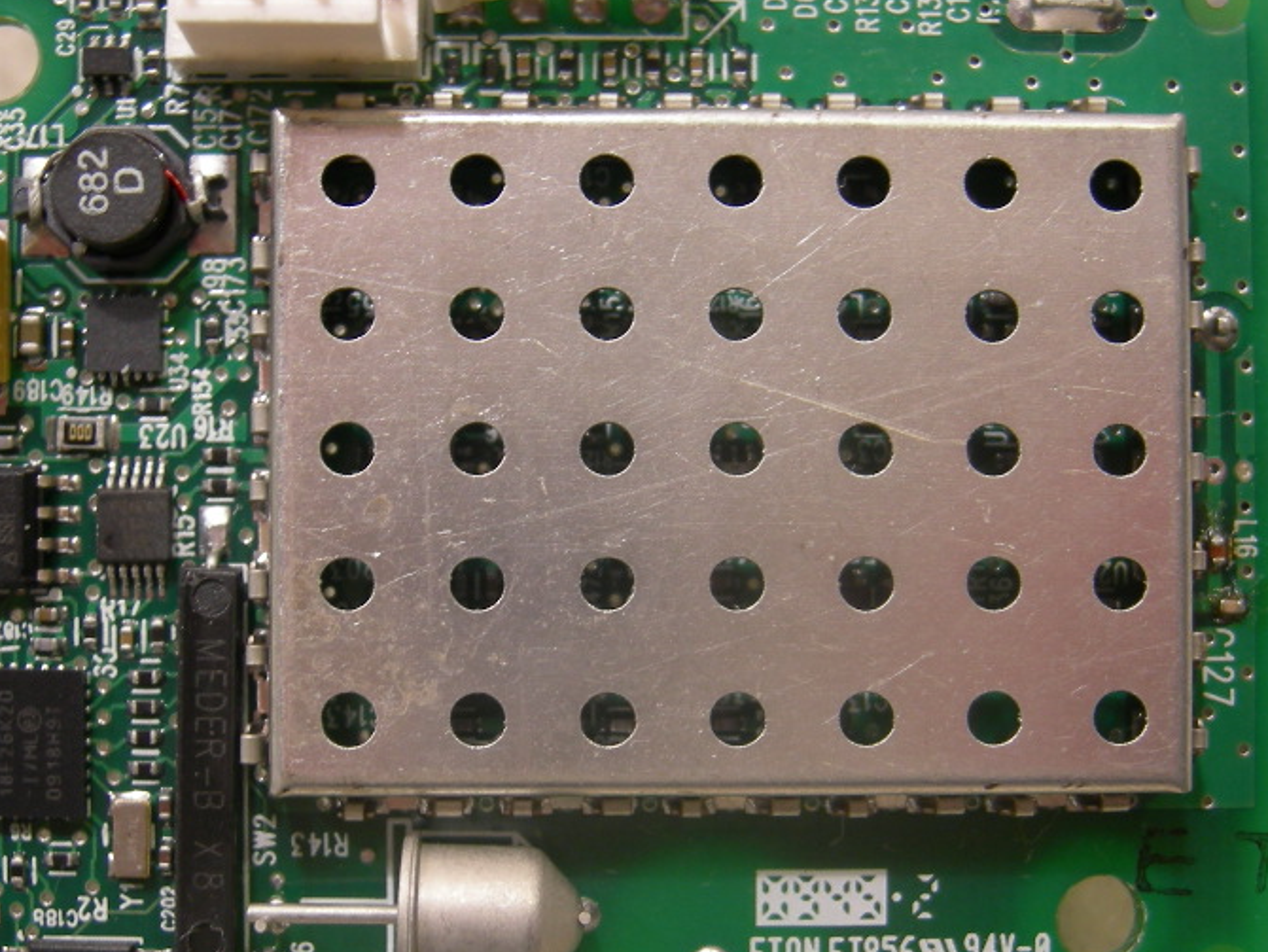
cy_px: 519
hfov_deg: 34.8
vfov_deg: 26.6
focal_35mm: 55
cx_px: 528
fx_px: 2015
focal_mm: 7.5
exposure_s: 1/44.2
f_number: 2.7
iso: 64
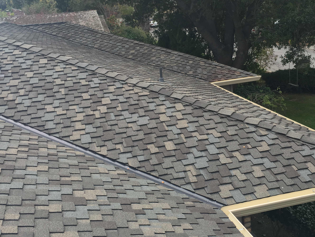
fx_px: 400
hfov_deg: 42.7
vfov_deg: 32.9
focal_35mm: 44
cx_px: 194
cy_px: 120
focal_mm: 4.15
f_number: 2.2
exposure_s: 1/262
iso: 25
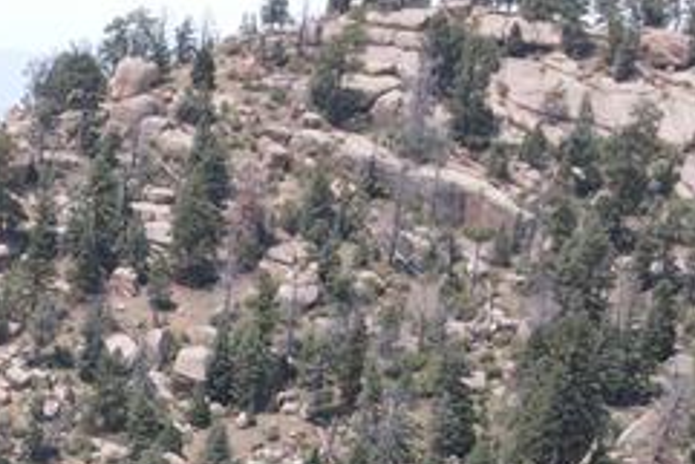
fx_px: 2048
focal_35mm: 106
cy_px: 826
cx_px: -314
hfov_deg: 17.5
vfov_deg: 12.0
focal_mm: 4.5
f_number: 2.8
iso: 100
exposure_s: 1/15
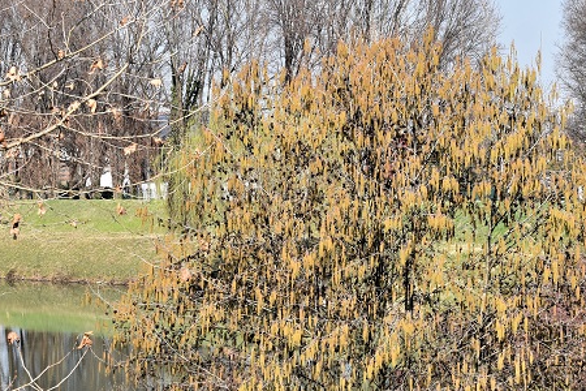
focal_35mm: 120
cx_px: 363
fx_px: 1953
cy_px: 368
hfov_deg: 17.0
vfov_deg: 11.3
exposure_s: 1/320
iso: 200
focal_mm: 40
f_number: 9
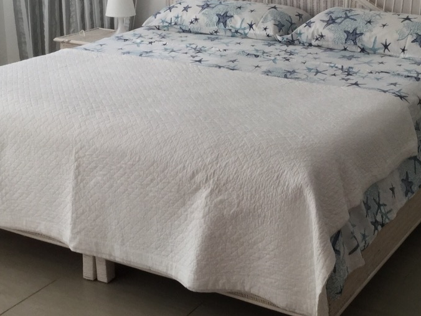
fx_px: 803
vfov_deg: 22.0
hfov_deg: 29.3
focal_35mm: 66
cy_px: 65
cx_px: 248
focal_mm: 3.3
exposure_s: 1/120
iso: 40
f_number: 2.4
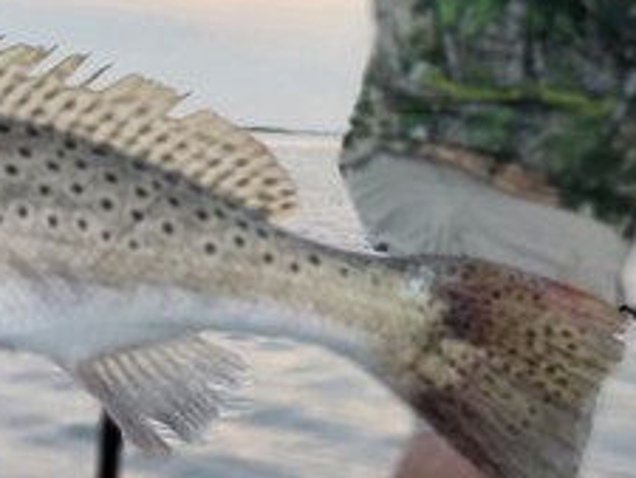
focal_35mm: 81
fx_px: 1489
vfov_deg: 18.1
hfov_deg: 21.2
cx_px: -254
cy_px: 107
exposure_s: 1/120
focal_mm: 6.7
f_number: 1.8
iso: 125
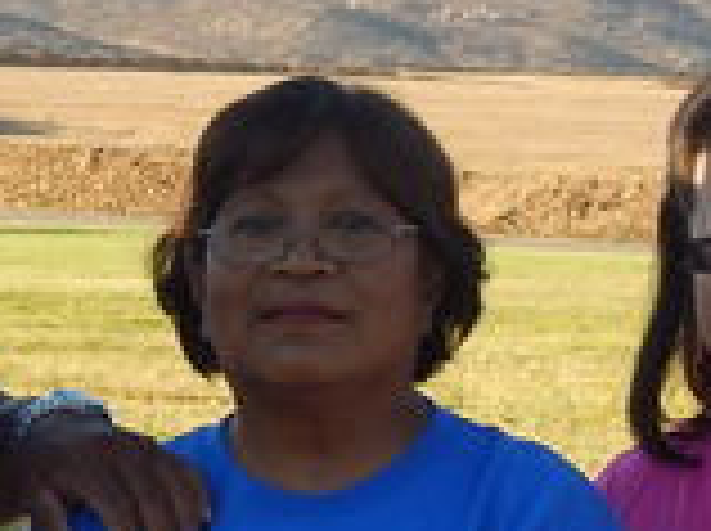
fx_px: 5701
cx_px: 500
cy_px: 662
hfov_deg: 7.1
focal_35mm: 278
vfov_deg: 5.3
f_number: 4
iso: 125
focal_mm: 10.9
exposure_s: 1/320
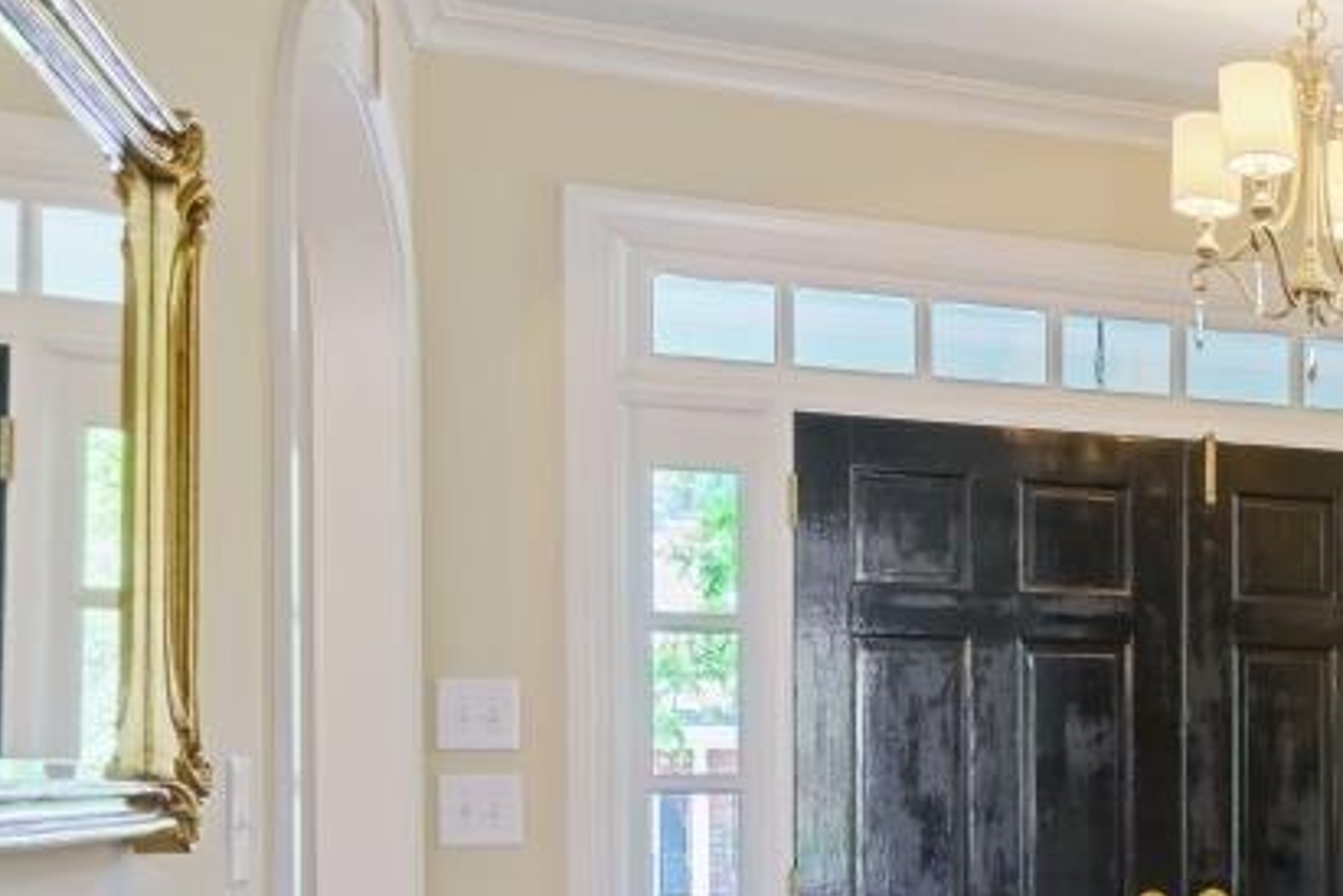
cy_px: 836
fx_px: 1977
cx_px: 1663
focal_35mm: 53
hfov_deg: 30.9
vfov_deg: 24.6
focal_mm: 17
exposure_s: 1.3
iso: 200
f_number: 9
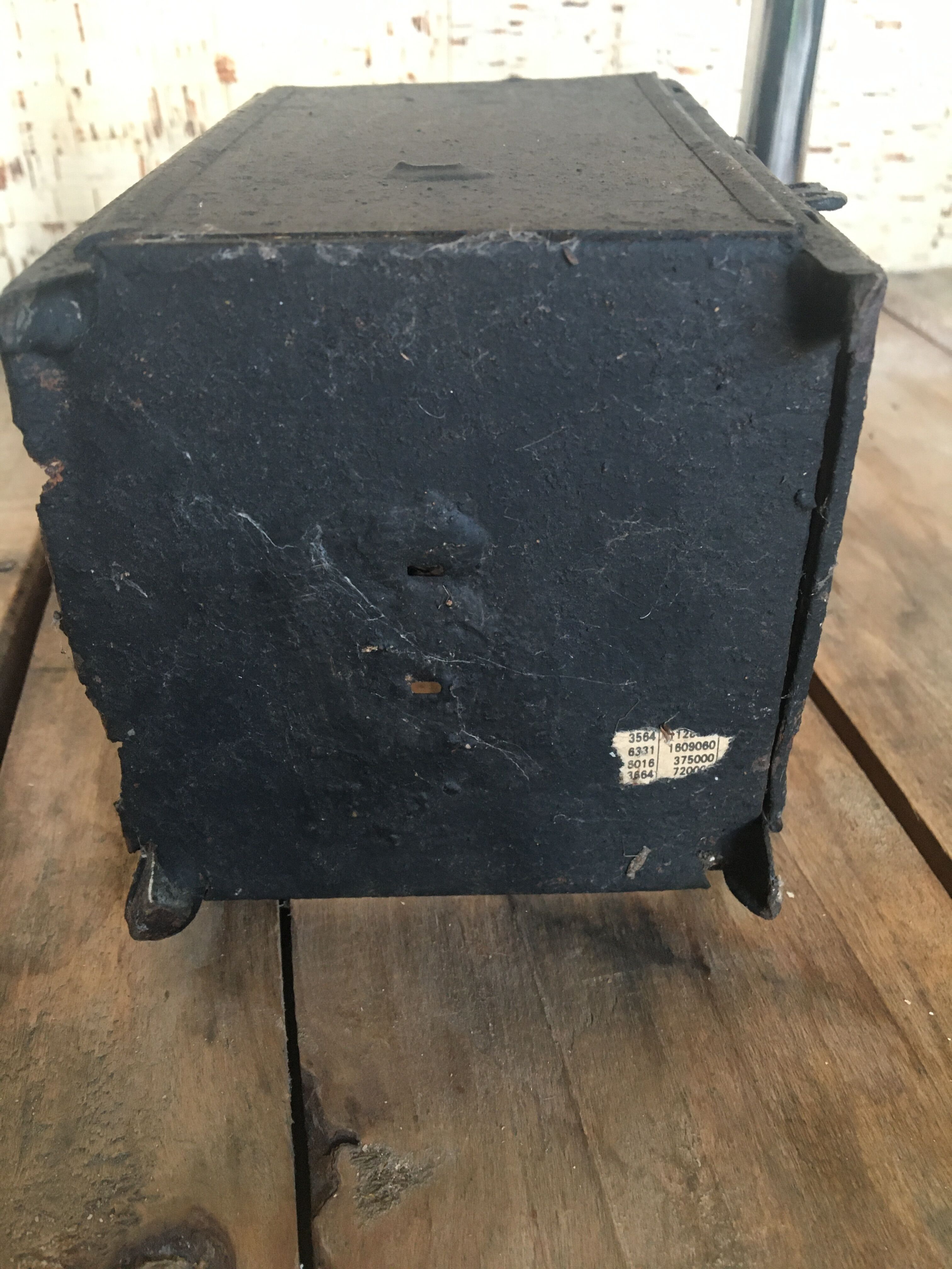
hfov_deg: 48.2
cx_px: 476
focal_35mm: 29
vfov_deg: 61.7
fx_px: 1063
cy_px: 634
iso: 200
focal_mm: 4.15
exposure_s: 1/33
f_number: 2.2
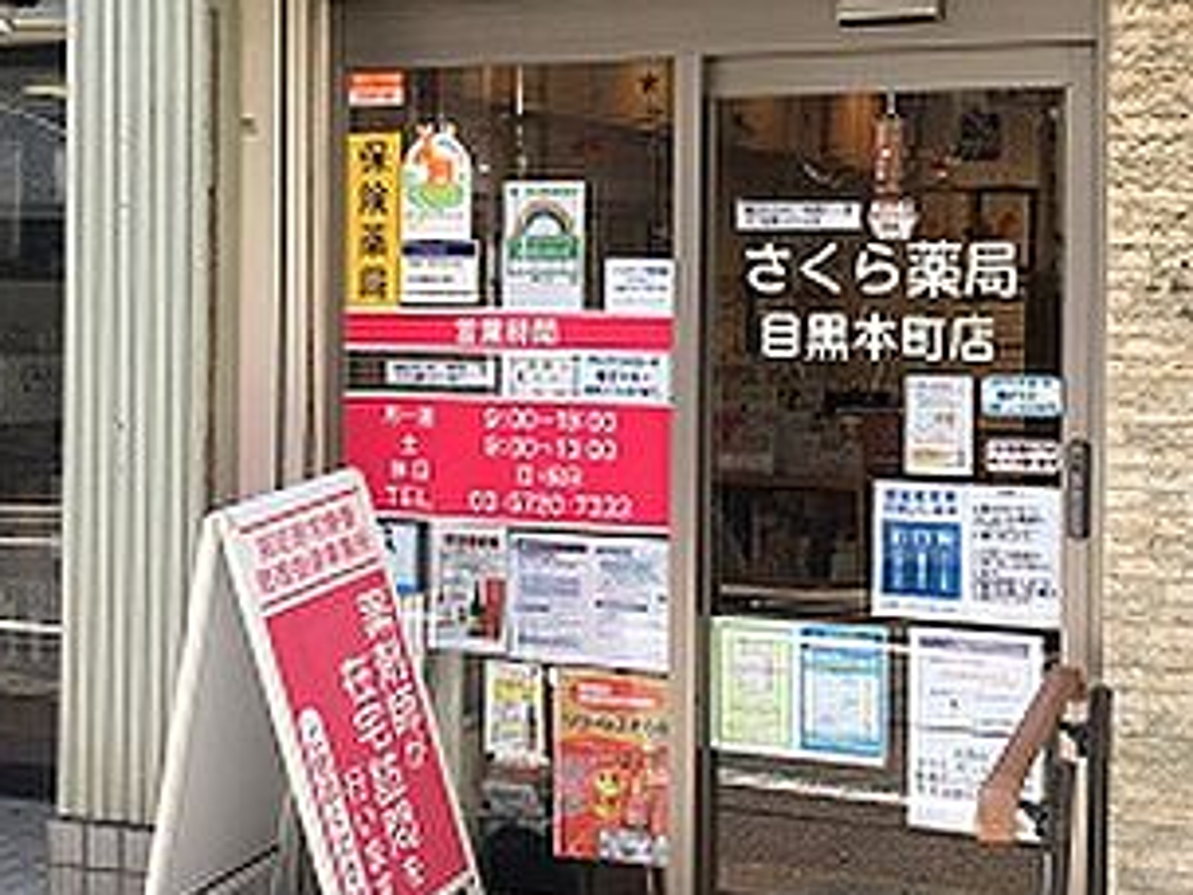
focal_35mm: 61
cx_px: 773
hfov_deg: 31.5
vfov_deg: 23.9
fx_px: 2102
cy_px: 302
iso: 25
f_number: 2.2
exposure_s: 1/148
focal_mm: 4.15
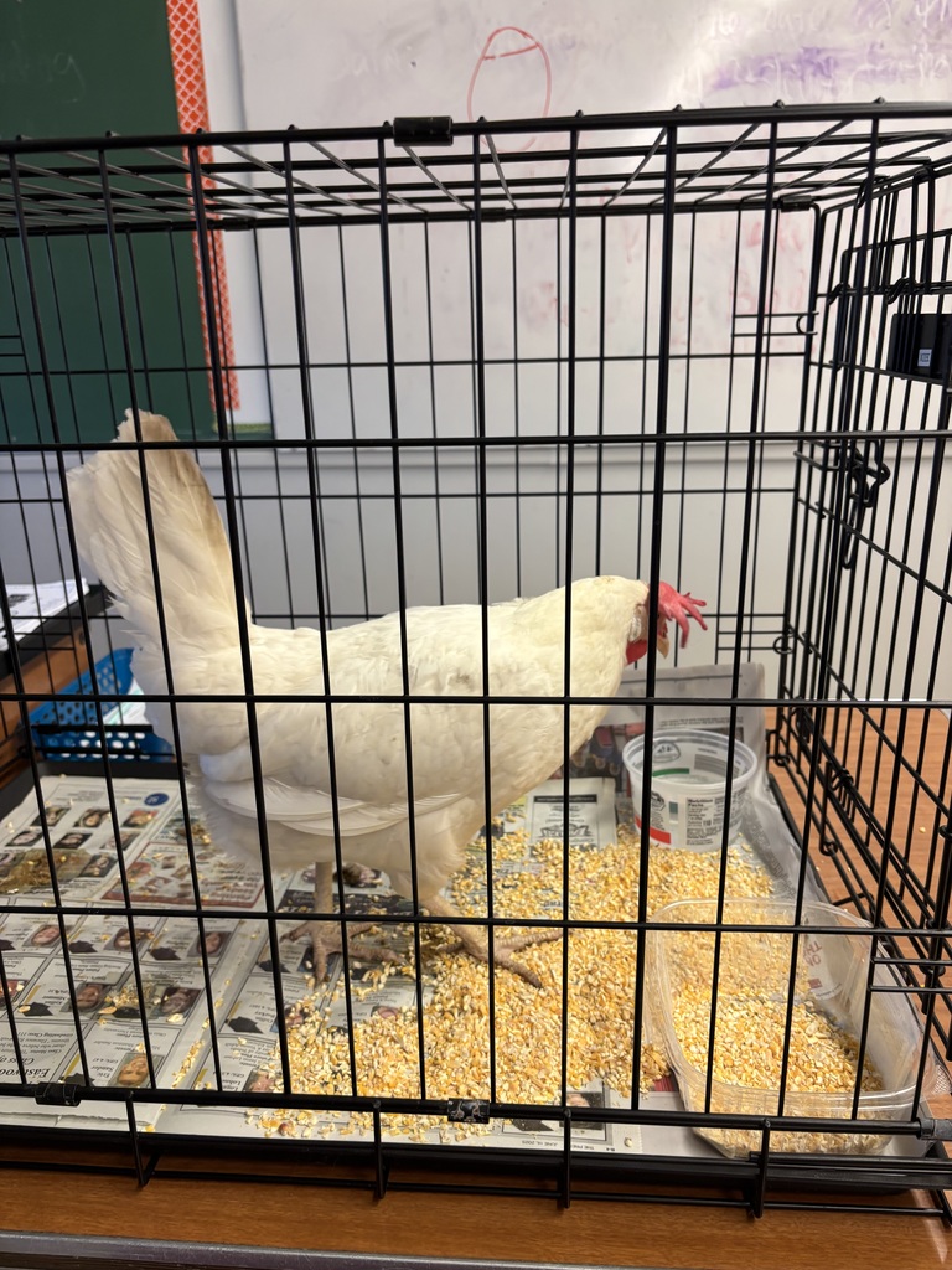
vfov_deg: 67.3
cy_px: 635
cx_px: 476
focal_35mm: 26
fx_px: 953
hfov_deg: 53.1
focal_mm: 5.96
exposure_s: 1/60
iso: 100
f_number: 1.6
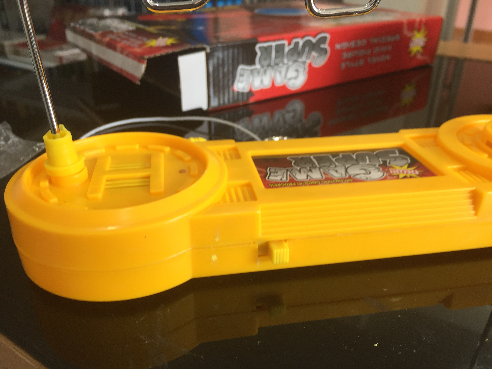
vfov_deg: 48.2
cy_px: 184
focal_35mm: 29
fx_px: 412
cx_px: 246
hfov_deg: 61.7
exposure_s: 1/50
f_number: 2.2
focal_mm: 4.15
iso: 40
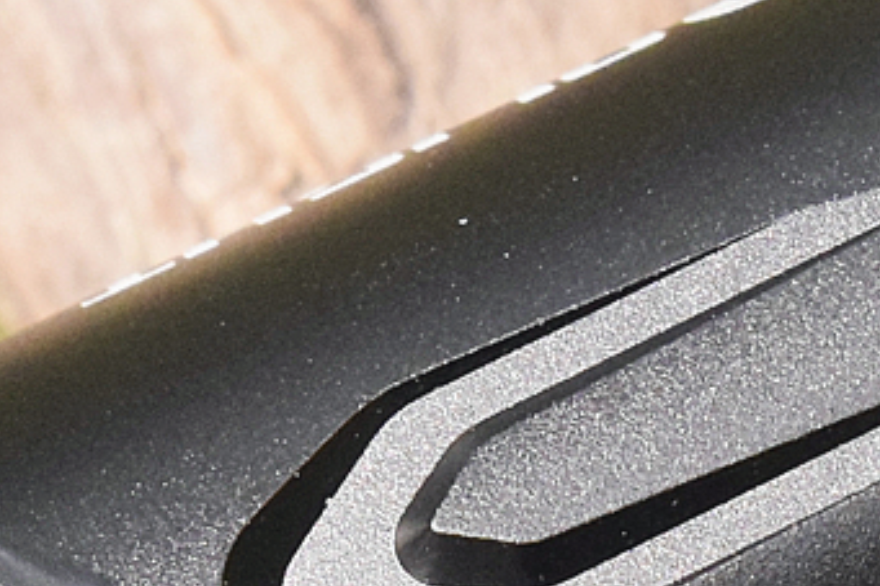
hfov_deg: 4.3
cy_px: 1065
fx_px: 11823
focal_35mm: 484
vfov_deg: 2.8
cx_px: 31
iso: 3200
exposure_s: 1/500
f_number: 11
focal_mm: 55
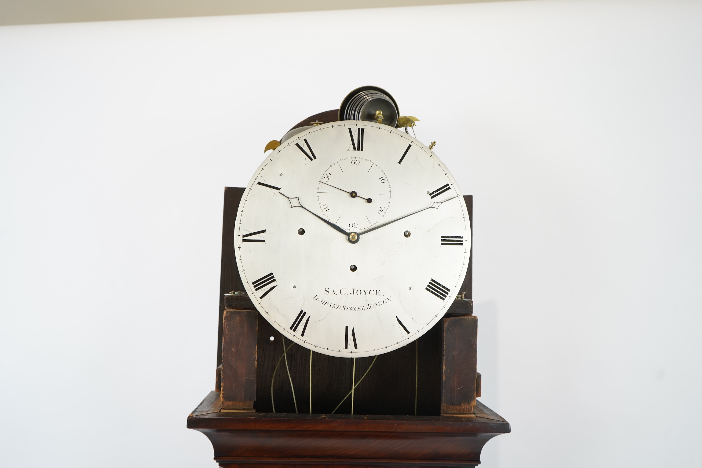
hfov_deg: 53.1
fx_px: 702
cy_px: 234
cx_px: 351
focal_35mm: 36
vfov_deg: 36.9
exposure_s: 1/60
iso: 500
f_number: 5
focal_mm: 36
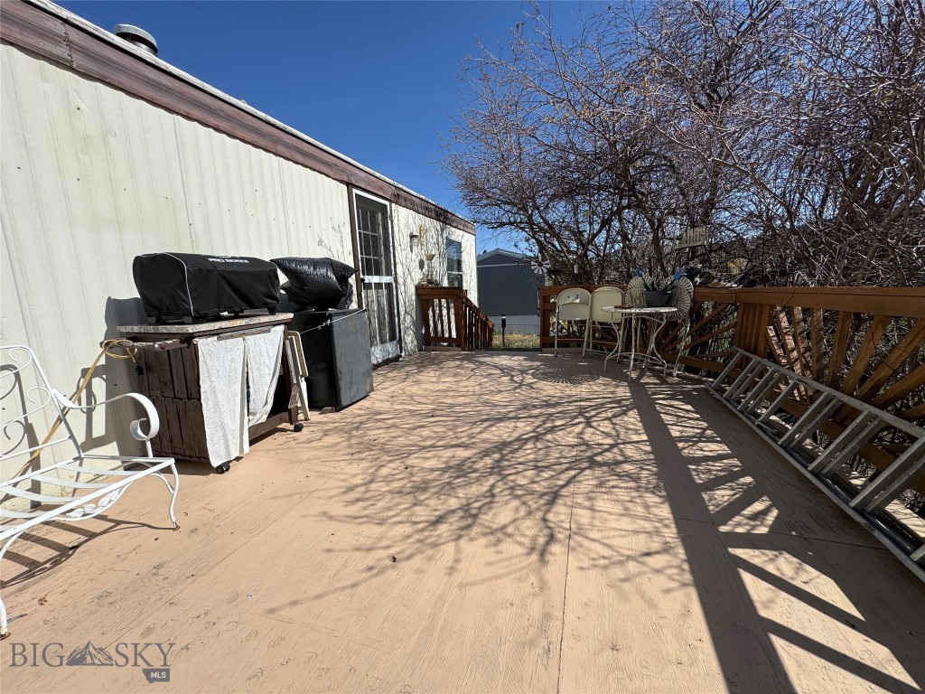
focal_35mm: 14
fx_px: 374
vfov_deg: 85.7
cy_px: 347
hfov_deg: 102.1
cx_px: 462
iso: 50
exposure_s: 1/2494
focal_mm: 2.22
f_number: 2.2
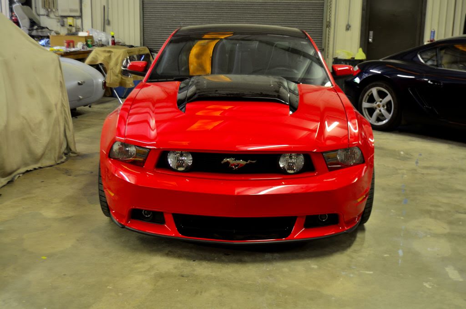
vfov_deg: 29.7
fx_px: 581
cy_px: 154
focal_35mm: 45
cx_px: 233
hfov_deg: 43.7
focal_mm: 30
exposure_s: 1/3.33
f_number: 5.6
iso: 160
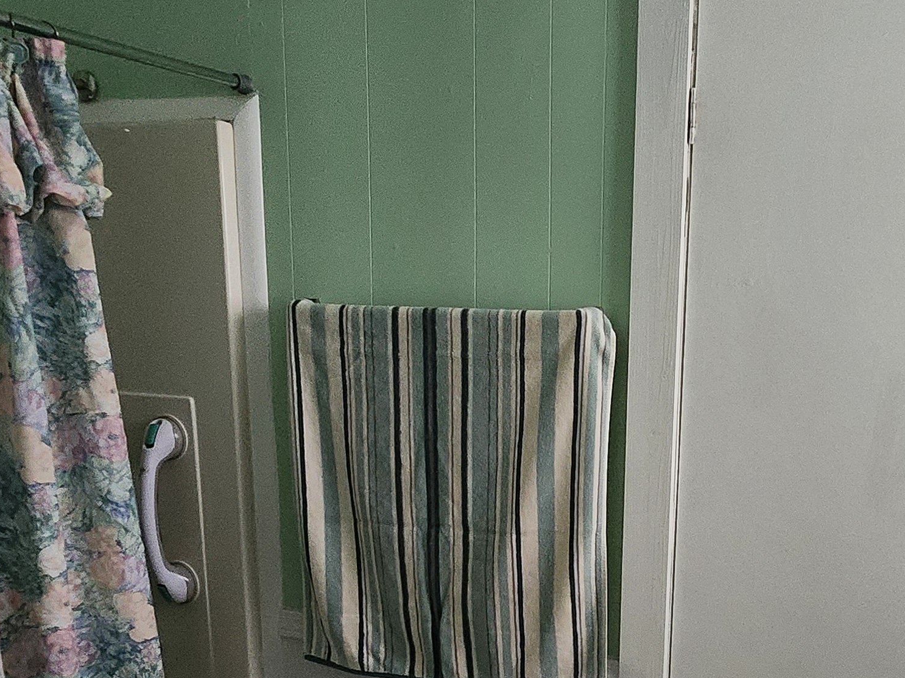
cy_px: 512
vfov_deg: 39.5
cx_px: 649
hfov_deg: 51.0
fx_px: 915
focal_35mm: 35
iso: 400
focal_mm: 1.7
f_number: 2.2
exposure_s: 1/60
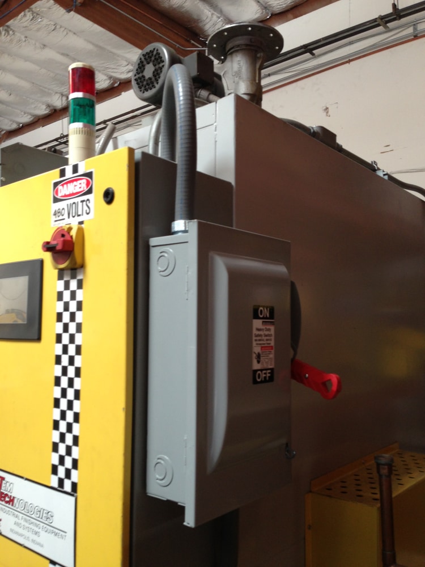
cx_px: 212
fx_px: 540
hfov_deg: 42.9
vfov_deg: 55.4
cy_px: 284
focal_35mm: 33
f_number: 2.4
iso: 80
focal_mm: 4.13
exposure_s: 1/20
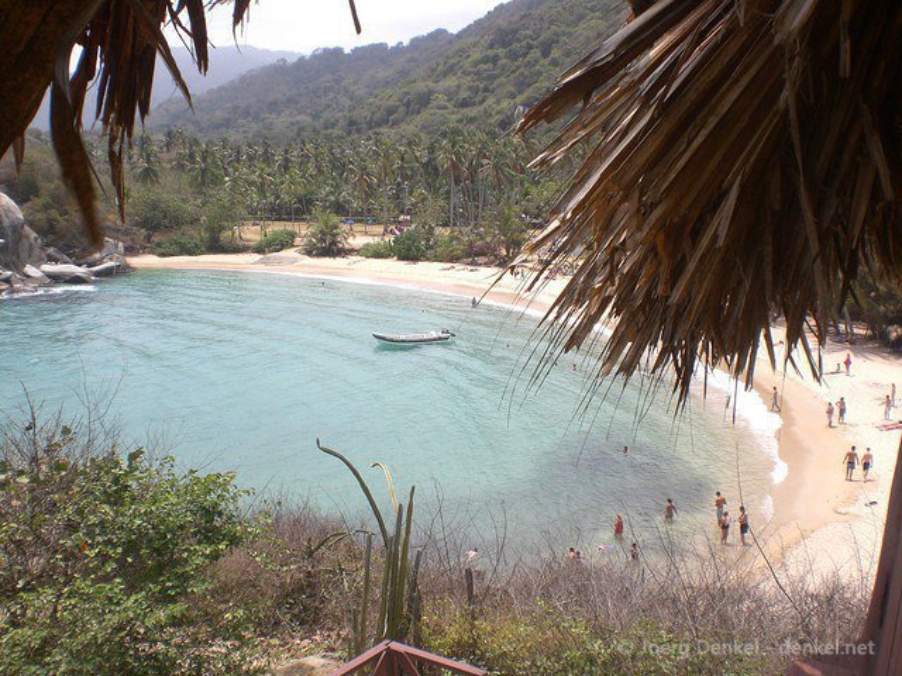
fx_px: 990
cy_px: 338
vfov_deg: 37.7
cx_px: 451
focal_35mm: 38
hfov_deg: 49.0
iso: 50
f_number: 4.4
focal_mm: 6.3
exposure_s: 1/400
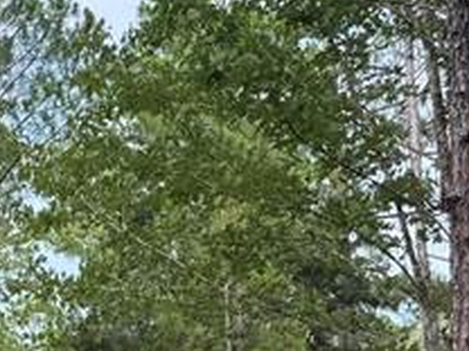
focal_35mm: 118
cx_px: -474
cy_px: 371
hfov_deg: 14.0
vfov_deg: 12.4
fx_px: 1599
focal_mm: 6.76
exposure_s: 1/457
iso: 80
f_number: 1.78
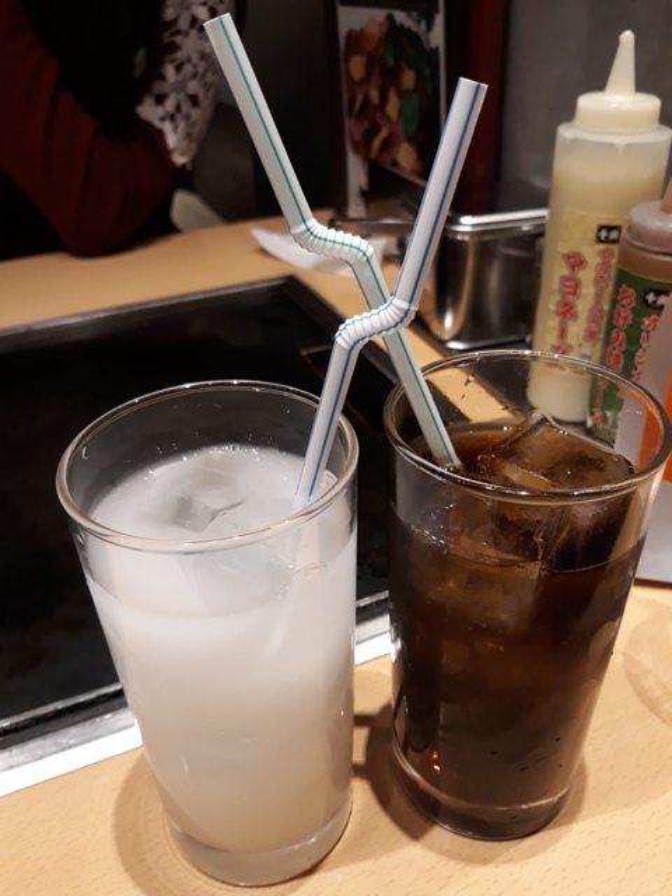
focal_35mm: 27
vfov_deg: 65.3
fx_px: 699
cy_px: 448
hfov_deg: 51.4
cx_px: 336
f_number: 1.7
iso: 160
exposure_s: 1/40
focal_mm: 3.71
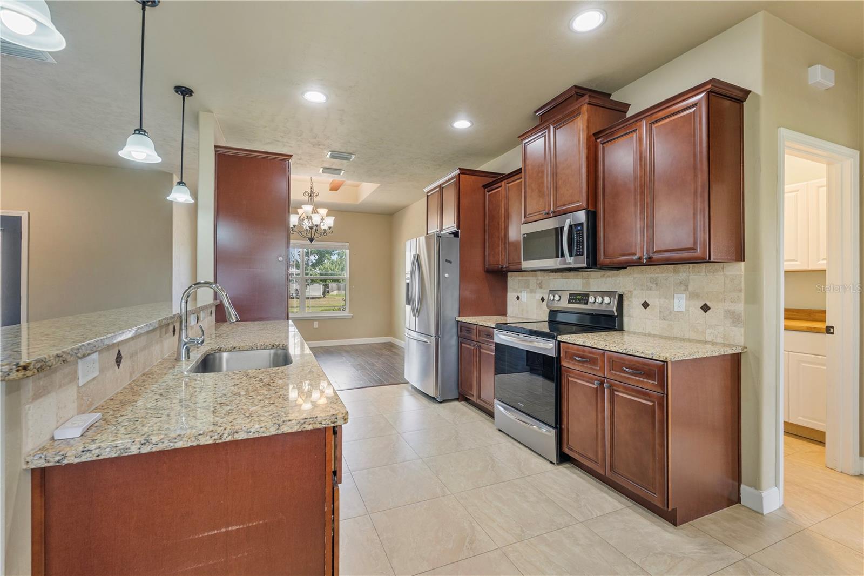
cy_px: 288
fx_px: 384
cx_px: 432
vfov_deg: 73.7
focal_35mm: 16
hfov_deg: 96.7
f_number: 9
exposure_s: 1/2.5
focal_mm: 16
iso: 400
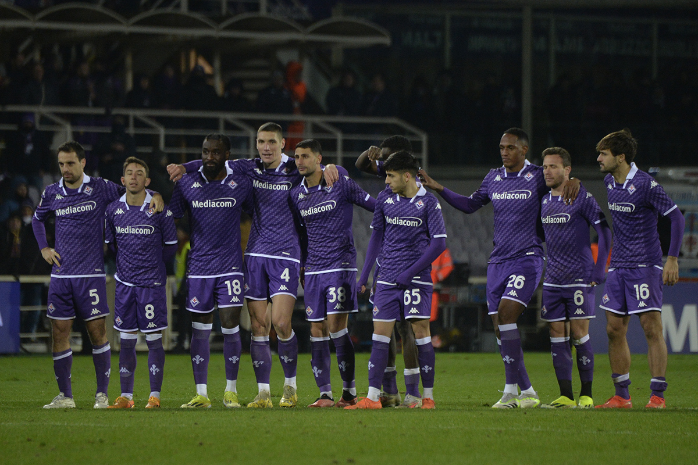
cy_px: 232
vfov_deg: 3.4
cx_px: 349
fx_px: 7755
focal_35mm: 400
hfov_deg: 5.2
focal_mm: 400
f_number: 5.6
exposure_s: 1/1000
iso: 2500
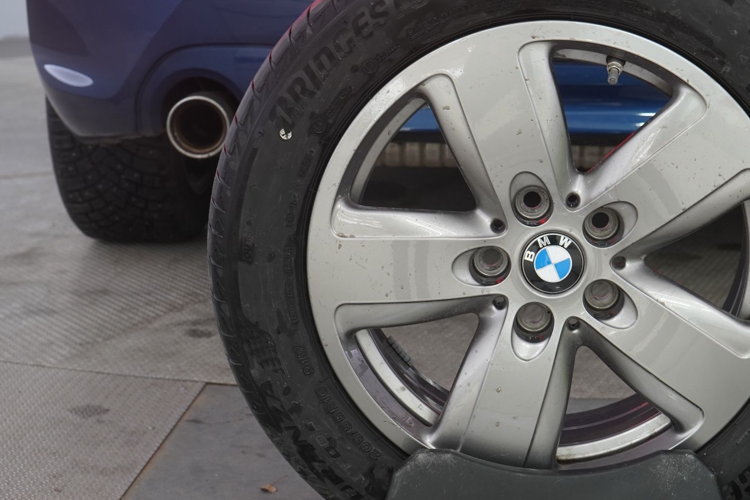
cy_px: 237
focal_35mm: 75
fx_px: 1562
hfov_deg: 26.6
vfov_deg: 18.2
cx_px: 583
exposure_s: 1/13
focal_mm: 46
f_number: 7.1
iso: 1000
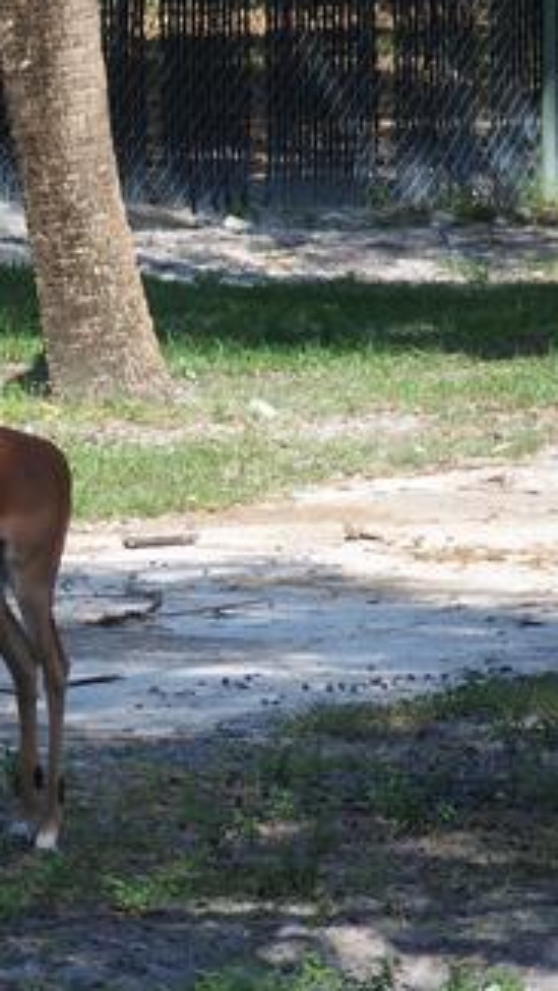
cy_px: 506
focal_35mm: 453
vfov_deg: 4.8
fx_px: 11906
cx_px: -95
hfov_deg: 2.7
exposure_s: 1/640
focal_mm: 64.3
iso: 100
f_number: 3.2
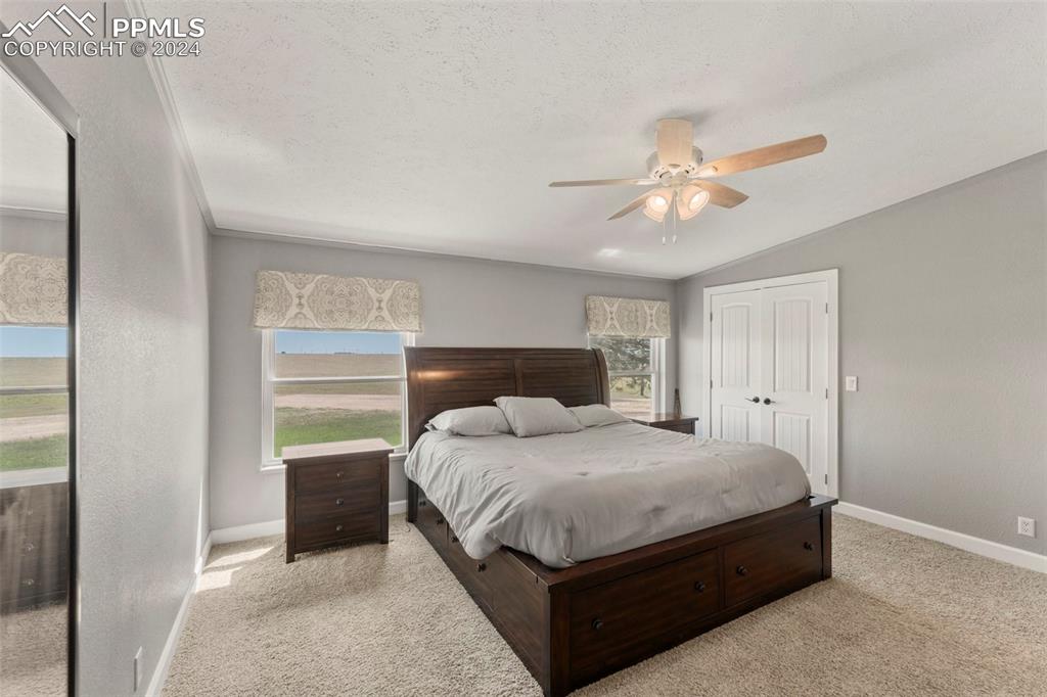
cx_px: 524
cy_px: 348
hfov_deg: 99.7
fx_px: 442
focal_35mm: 15
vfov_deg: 76.5
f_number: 8
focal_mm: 15.2
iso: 500
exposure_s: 1/5
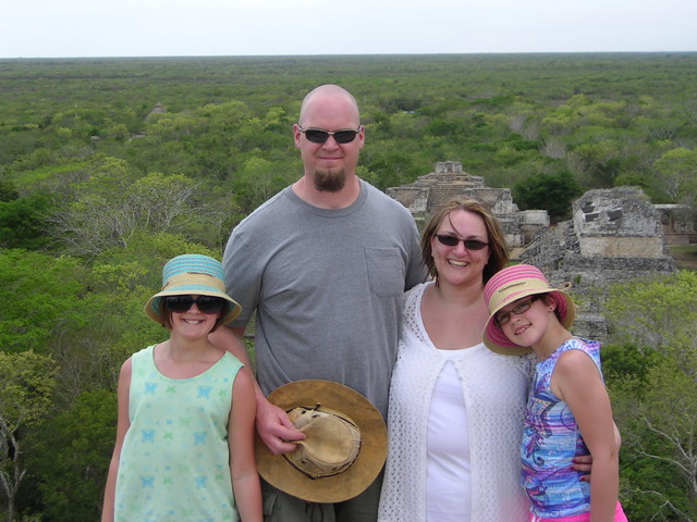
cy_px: 261
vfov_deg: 26.6
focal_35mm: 55
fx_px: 1107
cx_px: 348
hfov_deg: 34.9
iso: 50
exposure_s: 1/427
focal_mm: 8.6
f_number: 3.5
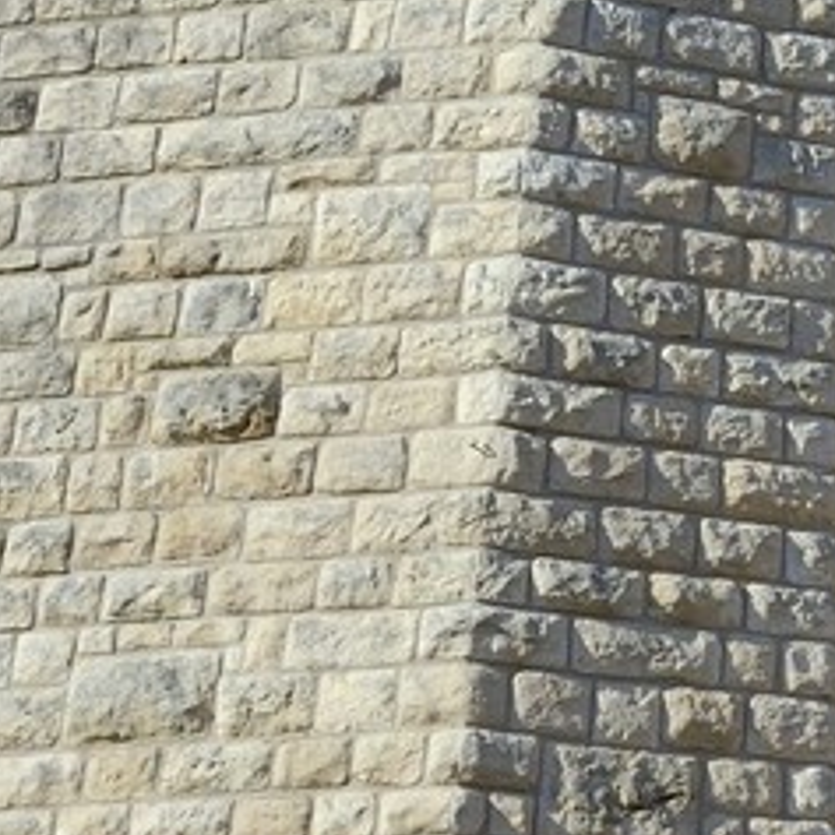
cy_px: 109
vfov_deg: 8.0
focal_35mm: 218
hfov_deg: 7.1
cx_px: 2516
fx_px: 5949
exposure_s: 1/250
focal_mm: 38
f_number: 11
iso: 200
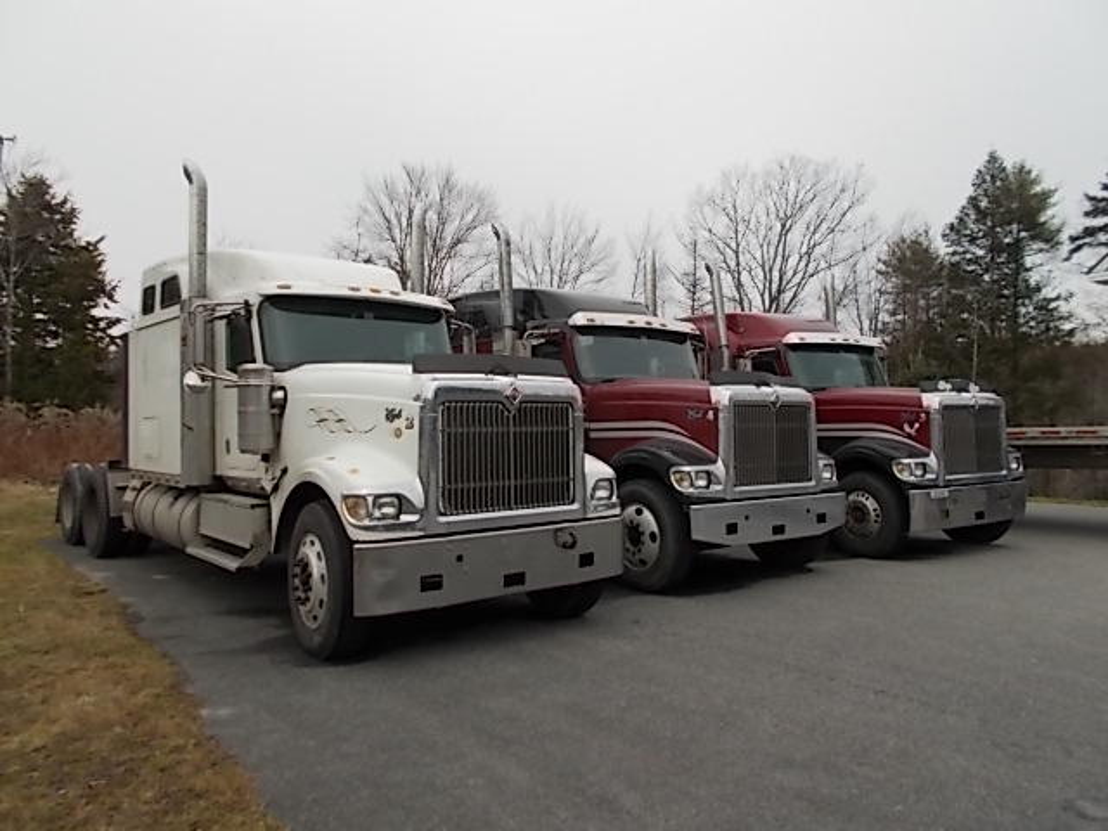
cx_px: 554
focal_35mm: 26
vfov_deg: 53.1
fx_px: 832
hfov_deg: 67.3
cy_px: 416
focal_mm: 4.6
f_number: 3.2
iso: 80
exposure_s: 1/125
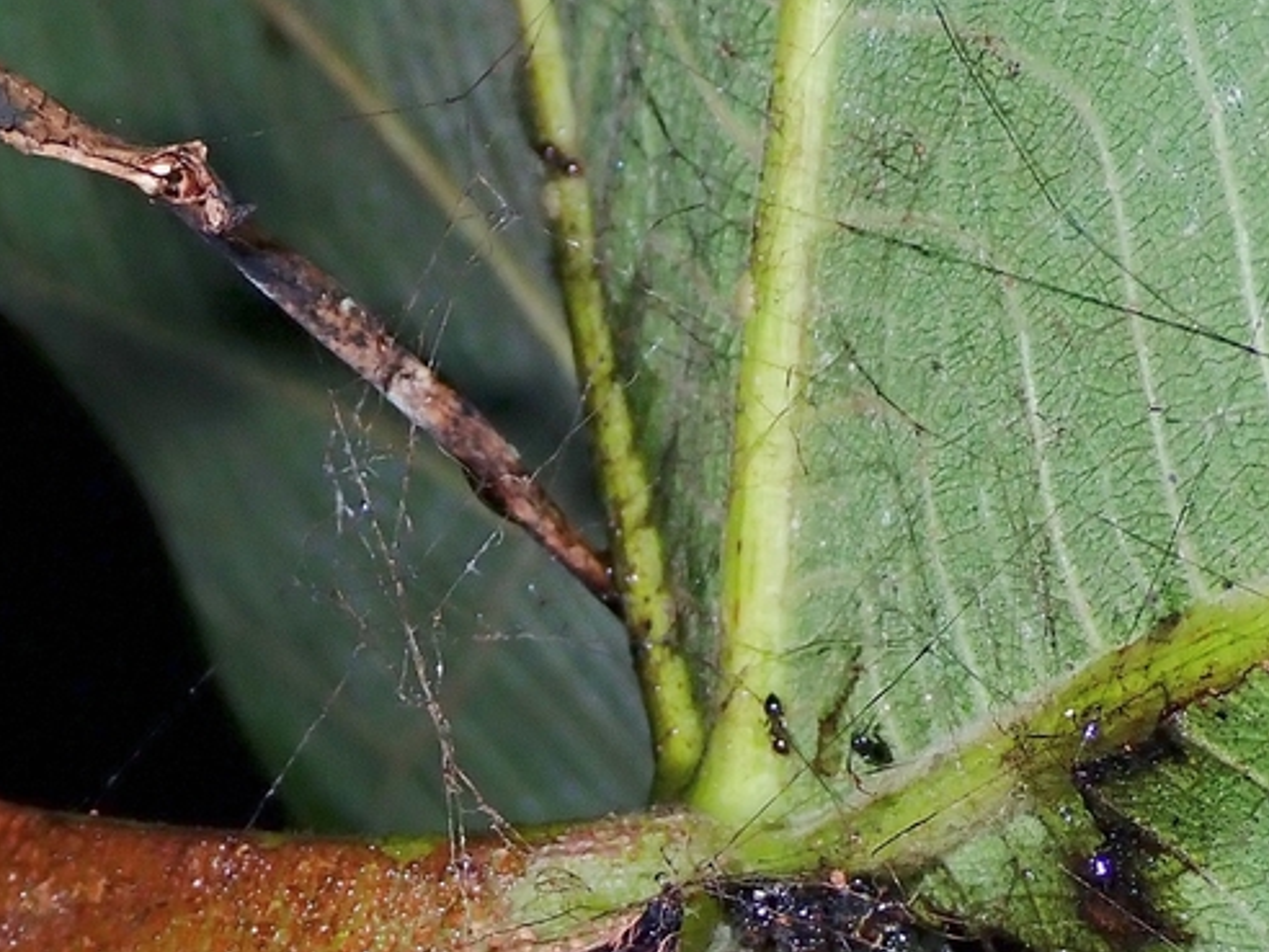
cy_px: 1056
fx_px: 4582
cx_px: 85
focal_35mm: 125
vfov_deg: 11.7
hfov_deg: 15.5
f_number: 4.5
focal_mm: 9.65
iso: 200
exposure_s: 1/100
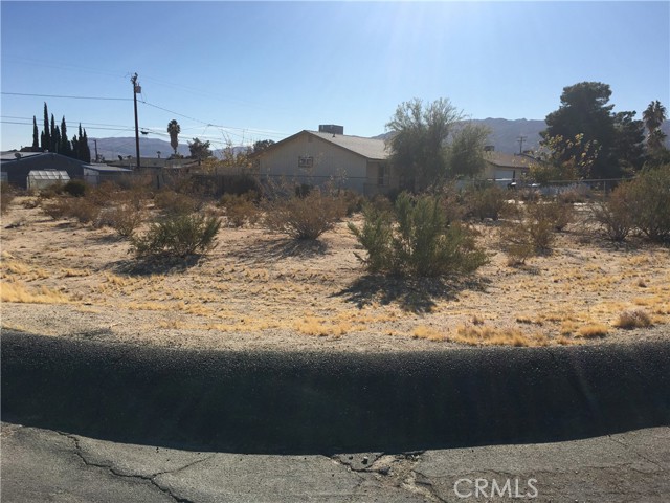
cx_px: 335
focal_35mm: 29
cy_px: 252
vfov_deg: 48.2
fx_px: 561
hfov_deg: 61.7
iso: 25
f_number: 2.2
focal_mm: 4.15
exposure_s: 1/3205
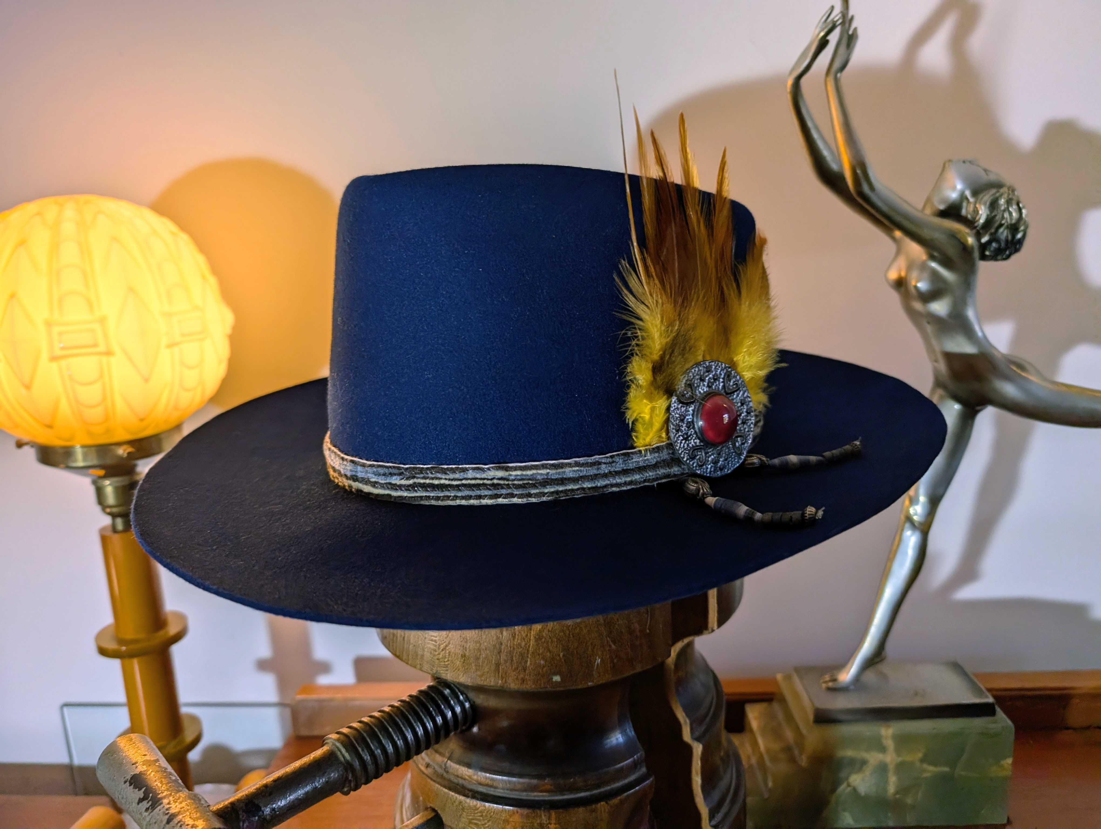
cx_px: 550
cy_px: 414
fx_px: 764
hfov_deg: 71.5
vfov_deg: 56.9
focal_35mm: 24
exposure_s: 1/251
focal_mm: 6.9
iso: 48
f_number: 1.68
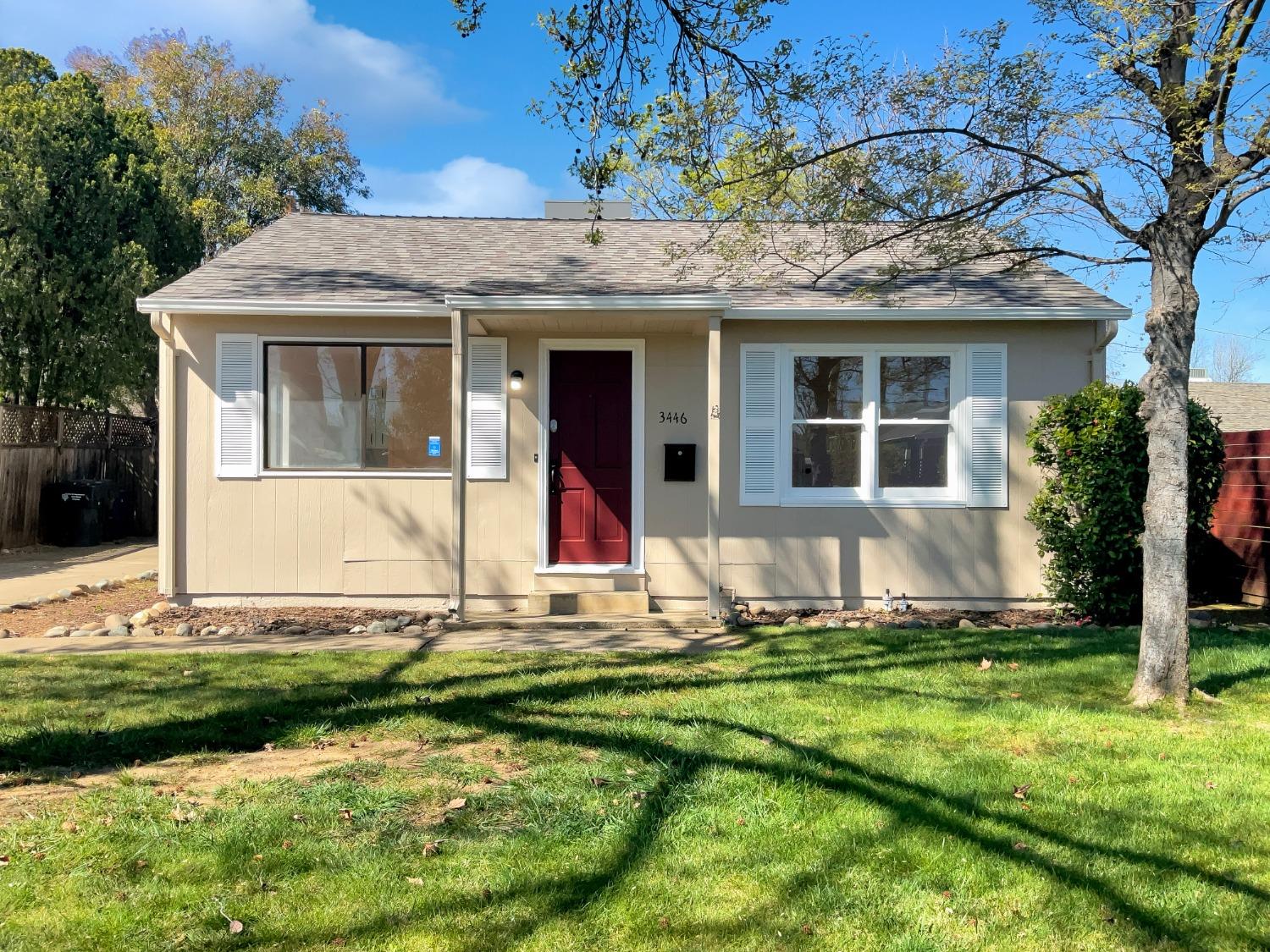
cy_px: 476
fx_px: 1064
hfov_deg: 61.7
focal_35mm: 29
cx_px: 635
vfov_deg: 48.2
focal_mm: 3
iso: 16
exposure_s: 1/1098
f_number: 1.8
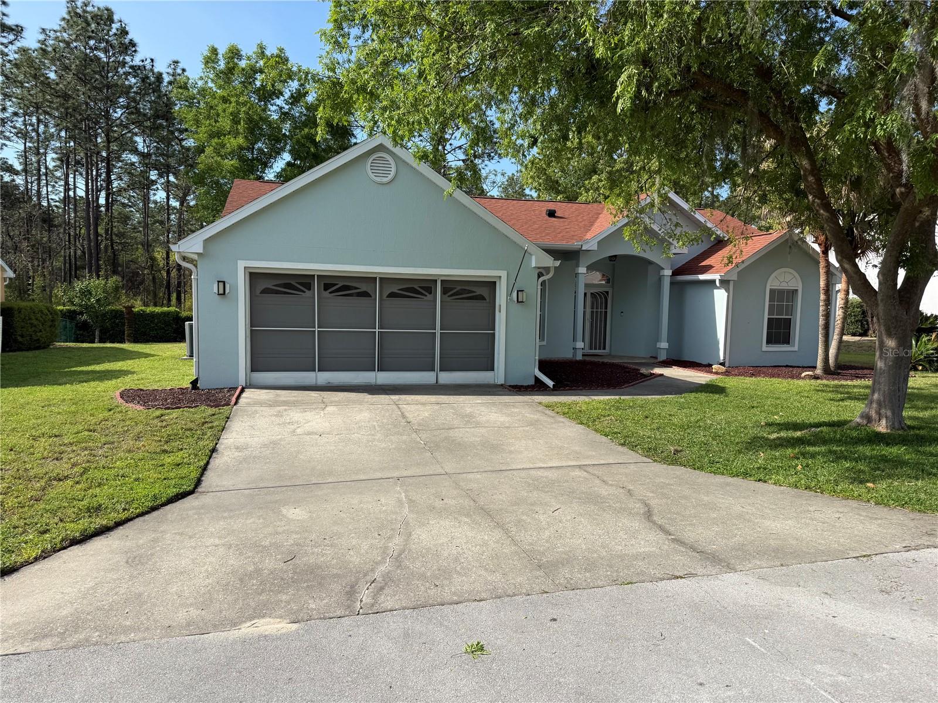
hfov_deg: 71.6
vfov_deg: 56.8
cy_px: 352
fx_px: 650
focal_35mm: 24
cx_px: 469
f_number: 1.78
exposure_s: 1/3021
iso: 80
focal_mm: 6.76
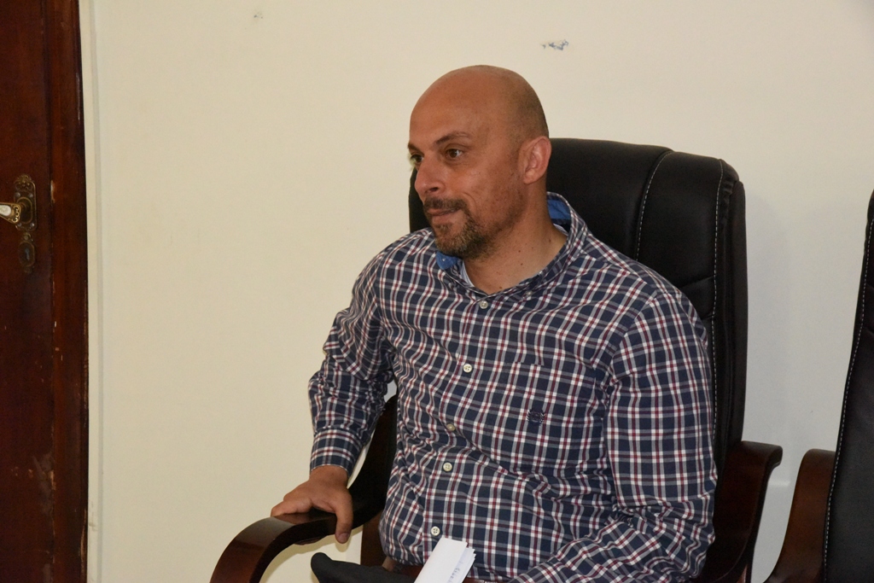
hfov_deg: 23.9
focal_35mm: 85
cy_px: 292
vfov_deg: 16.1
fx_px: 2064
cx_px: 437
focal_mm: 85
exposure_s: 1/250
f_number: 10
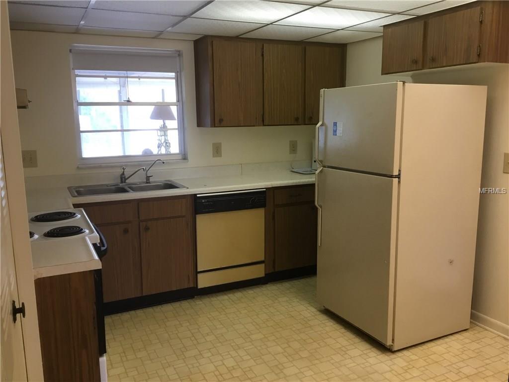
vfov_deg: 45.4
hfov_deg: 58.4
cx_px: 254
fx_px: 456
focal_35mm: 31
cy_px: 191
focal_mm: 3.3
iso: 50
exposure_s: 1/30
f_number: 2.4
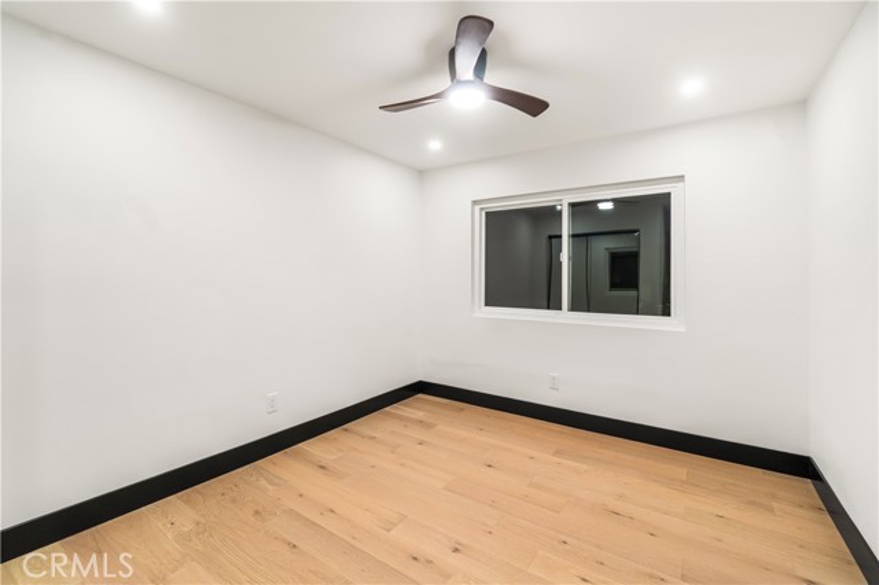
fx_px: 366
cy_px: 292
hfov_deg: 100.4
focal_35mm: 15
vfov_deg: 77.3
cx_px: 440
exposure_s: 1/6
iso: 320
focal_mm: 10
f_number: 7.1
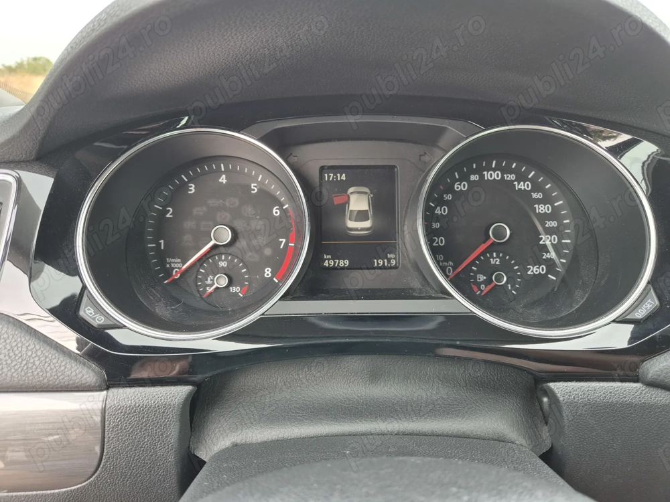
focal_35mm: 23
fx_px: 445
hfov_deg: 73.9
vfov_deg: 58.9
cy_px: 251
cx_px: 335
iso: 100
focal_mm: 5.4
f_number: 1.8
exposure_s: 1/180
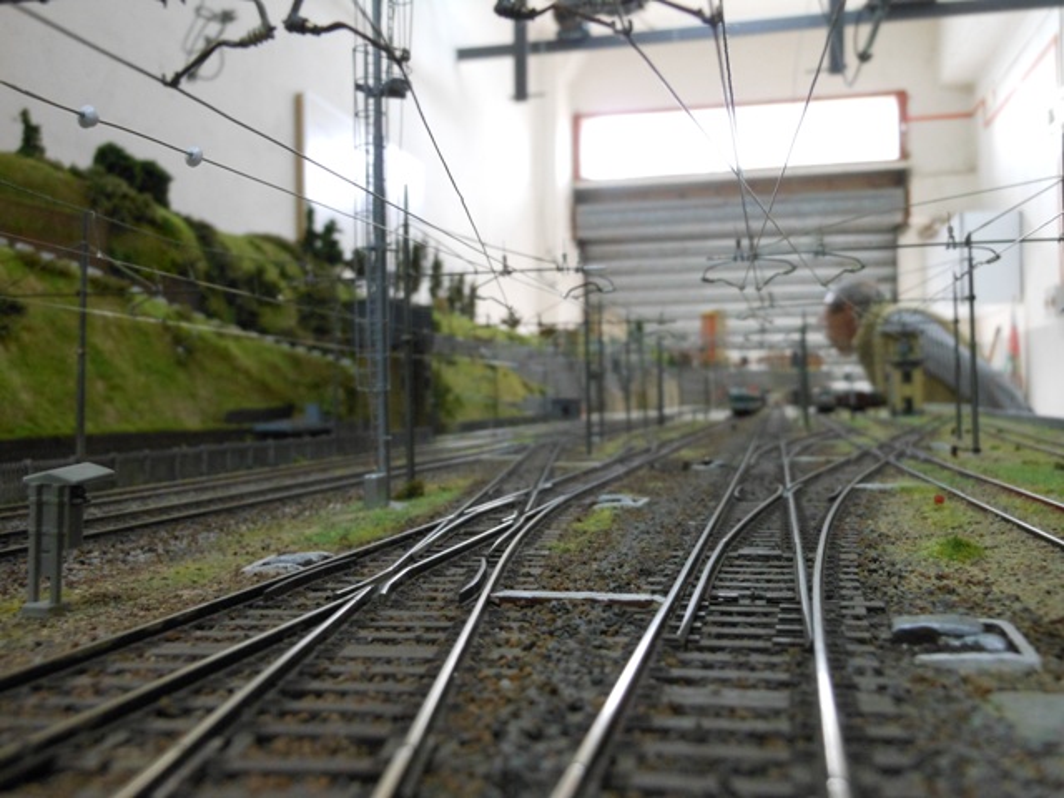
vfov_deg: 42.9
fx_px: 1014
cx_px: 532
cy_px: 399
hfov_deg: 55.4
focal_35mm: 33
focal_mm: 5.9
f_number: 4
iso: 400
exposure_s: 1/15
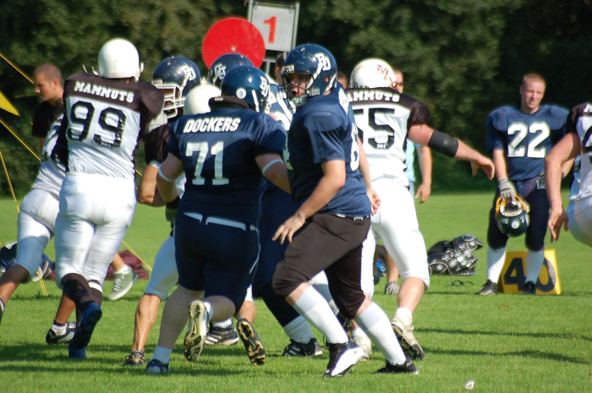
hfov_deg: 4.6
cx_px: 296
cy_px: 196
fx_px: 7386
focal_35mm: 450
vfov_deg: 3.0
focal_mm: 300
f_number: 5.6
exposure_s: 1/1000
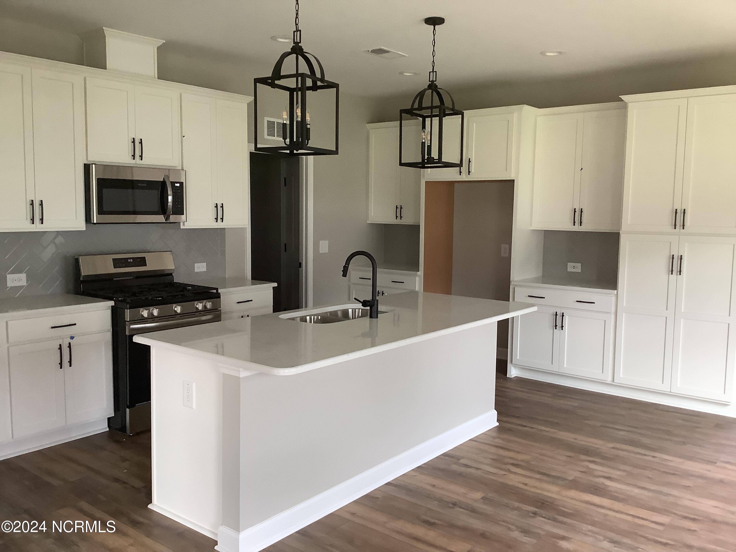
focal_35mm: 31
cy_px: 276
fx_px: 659
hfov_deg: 58.4
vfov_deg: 45.4
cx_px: 368
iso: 160
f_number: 2.4
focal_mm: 3.3
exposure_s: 1/60
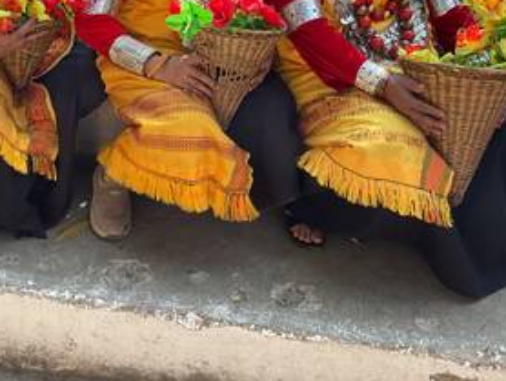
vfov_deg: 28.5
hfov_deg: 38.1
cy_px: 69
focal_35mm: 50
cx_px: 282
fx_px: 732
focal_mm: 3
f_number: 1.8
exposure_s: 1/199
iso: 16
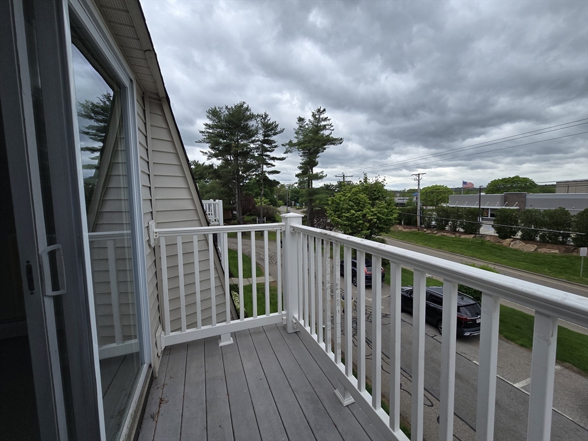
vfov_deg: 89.9
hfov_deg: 106.2
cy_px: 220
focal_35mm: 13
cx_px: 294
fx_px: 221
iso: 50
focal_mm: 2.2
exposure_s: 1/1484
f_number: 2.2
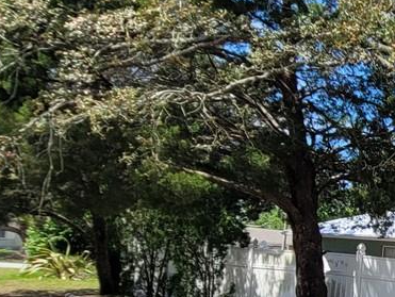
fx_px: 640
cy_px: 267
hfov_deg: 24.8
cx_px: 619
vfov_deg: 25.3
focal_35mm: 56
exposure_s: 1/1576
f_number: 2.2
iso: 64
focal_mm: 2.2
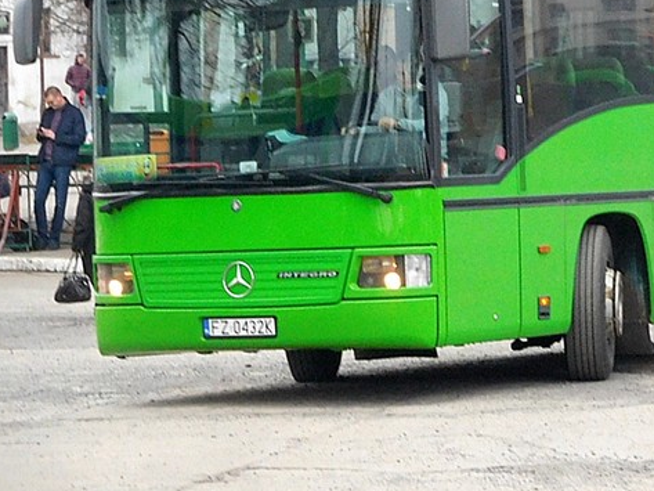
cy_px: 40
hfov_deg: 9.2
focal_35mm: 213
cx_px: 608
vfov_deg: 7.0
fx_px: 4025
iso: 400
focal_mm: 20
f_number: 4.9
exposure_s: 1/80
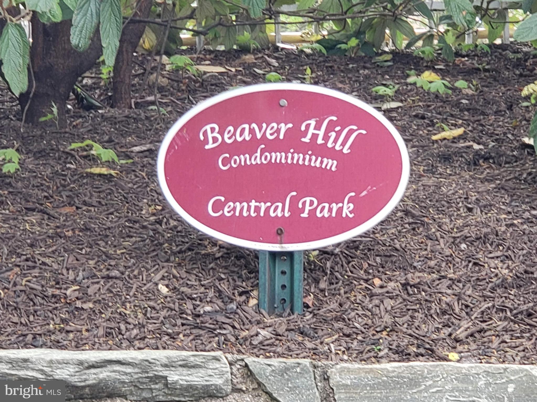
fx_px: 806
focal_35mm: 52
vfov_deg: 28.0
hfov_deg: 36.8
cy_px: 201
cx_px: 268
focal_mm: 6
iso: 32
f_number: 2.4
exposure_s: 1/53
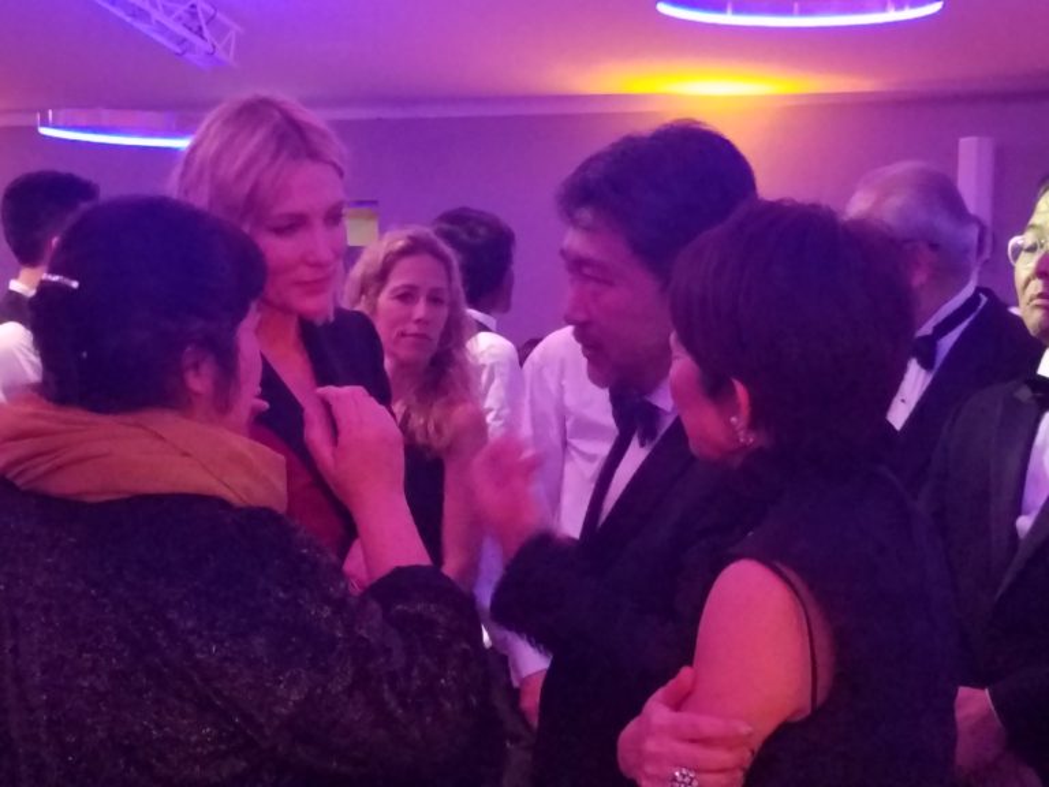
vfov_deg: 53.1
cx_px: 524
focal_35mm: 26
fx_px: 788
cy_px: 394
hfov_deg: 67.3
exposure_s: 1/25
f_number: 1.7
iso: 1000
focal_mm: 4.2
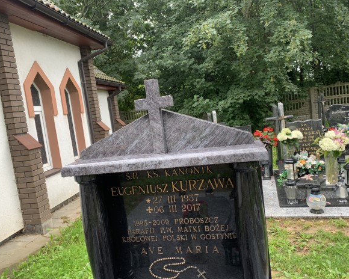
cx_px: 179
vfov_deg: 51.5
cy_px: 143
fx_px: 289
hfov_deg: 62.2
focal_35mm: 28
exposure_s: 1/122
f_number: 1.8
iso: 40
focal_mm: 4.25
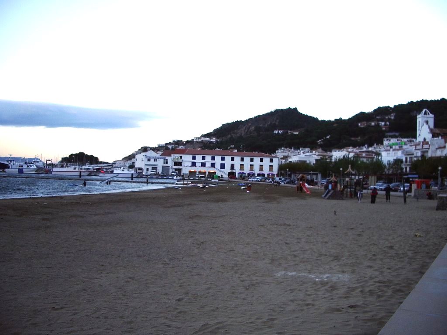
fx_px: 452
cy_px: 168
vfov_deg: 40.7
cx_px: 224
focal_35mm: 35
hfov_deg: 52.6
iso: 50
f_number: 2.6
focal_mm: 5.8
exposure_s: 1/125
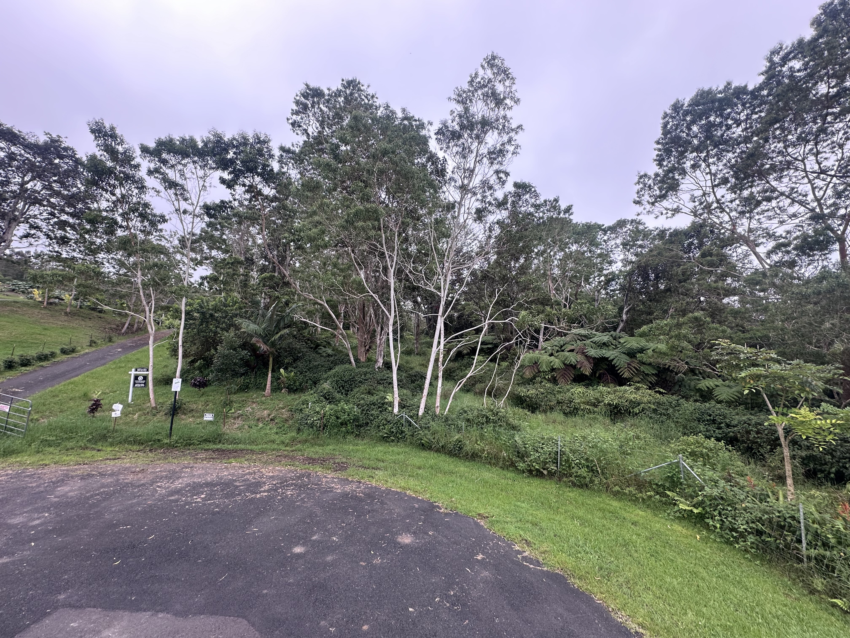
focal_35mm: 14
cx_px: 425
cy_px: 319
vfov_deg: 85.7
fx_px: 344
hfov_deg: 102.1
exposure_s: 1/99
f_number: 2.2
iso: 50
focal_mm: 2.22
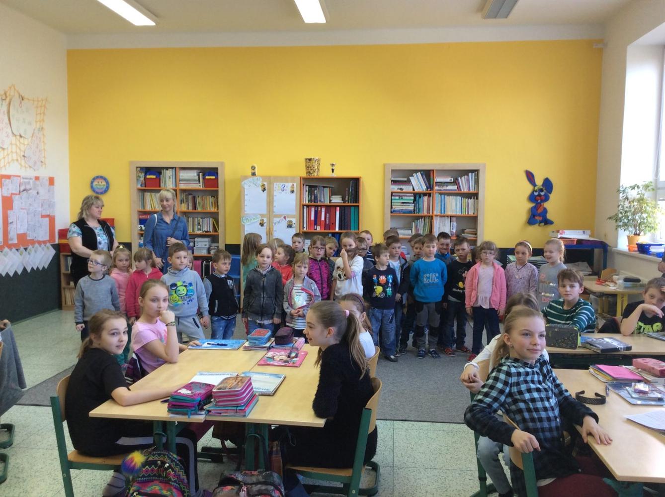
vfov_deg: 44.0
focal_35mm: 32
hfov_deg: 56.9
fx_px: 614
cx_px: 332
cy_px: 248
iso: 40
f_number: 2.4
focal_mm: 3.3
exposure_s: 1/25
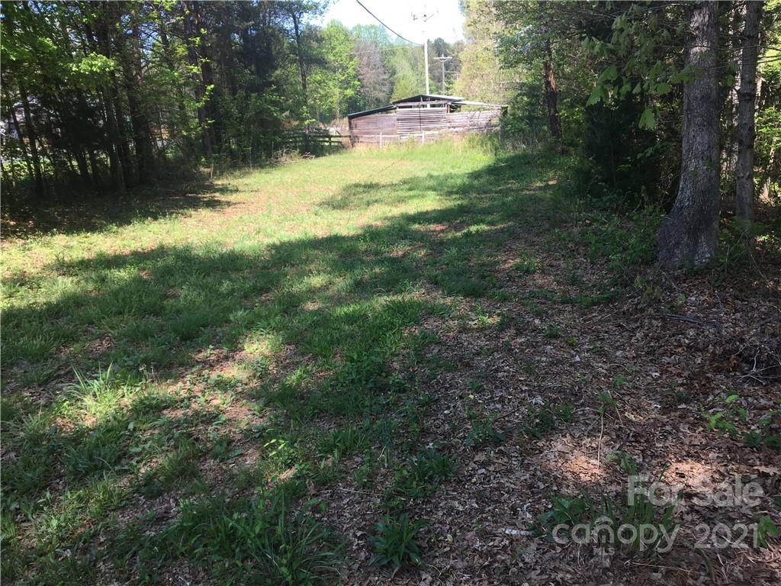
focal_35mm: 29
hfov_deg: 61.7
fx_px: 654
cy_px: 293
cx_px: 390
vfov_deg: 48.2
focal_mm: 4.15
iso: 25
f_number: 2.2
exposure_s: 1/348
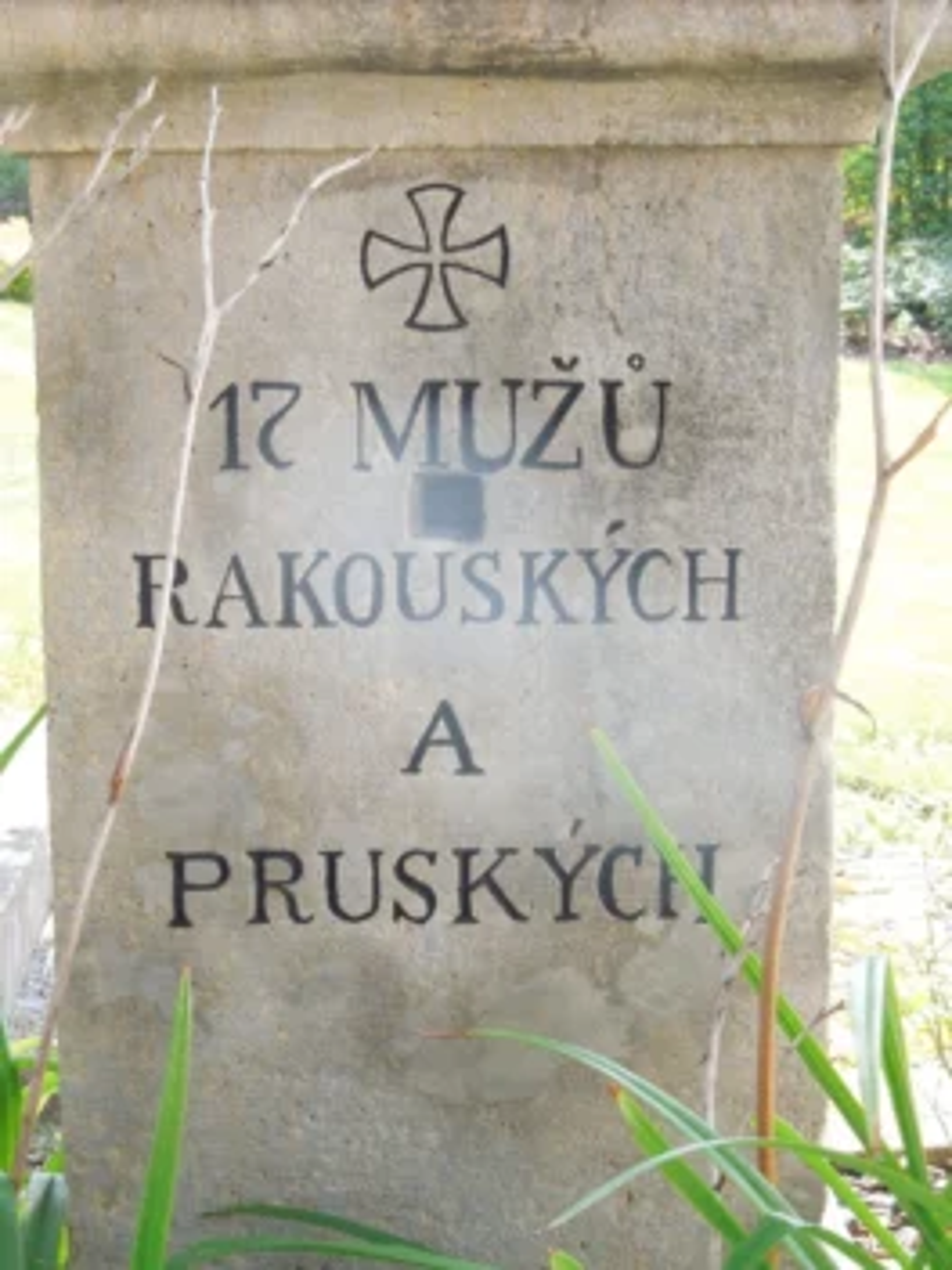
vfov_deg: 28.2
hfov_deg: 21.3
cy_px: 635
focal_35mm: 69
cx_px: 476
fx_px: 2530
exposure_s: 1/200
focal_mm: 12.5
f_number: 4.4
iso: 400
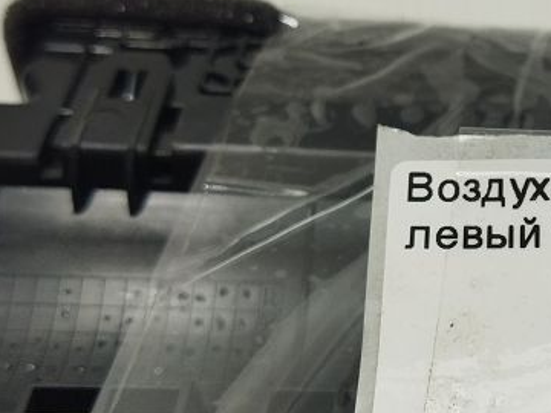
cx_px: 522
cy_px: 248
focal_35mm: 90
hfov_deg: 21.2
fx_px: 1433
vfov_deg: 16.4
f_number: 1.79
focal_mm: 4.71
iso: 99
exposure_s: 1/153
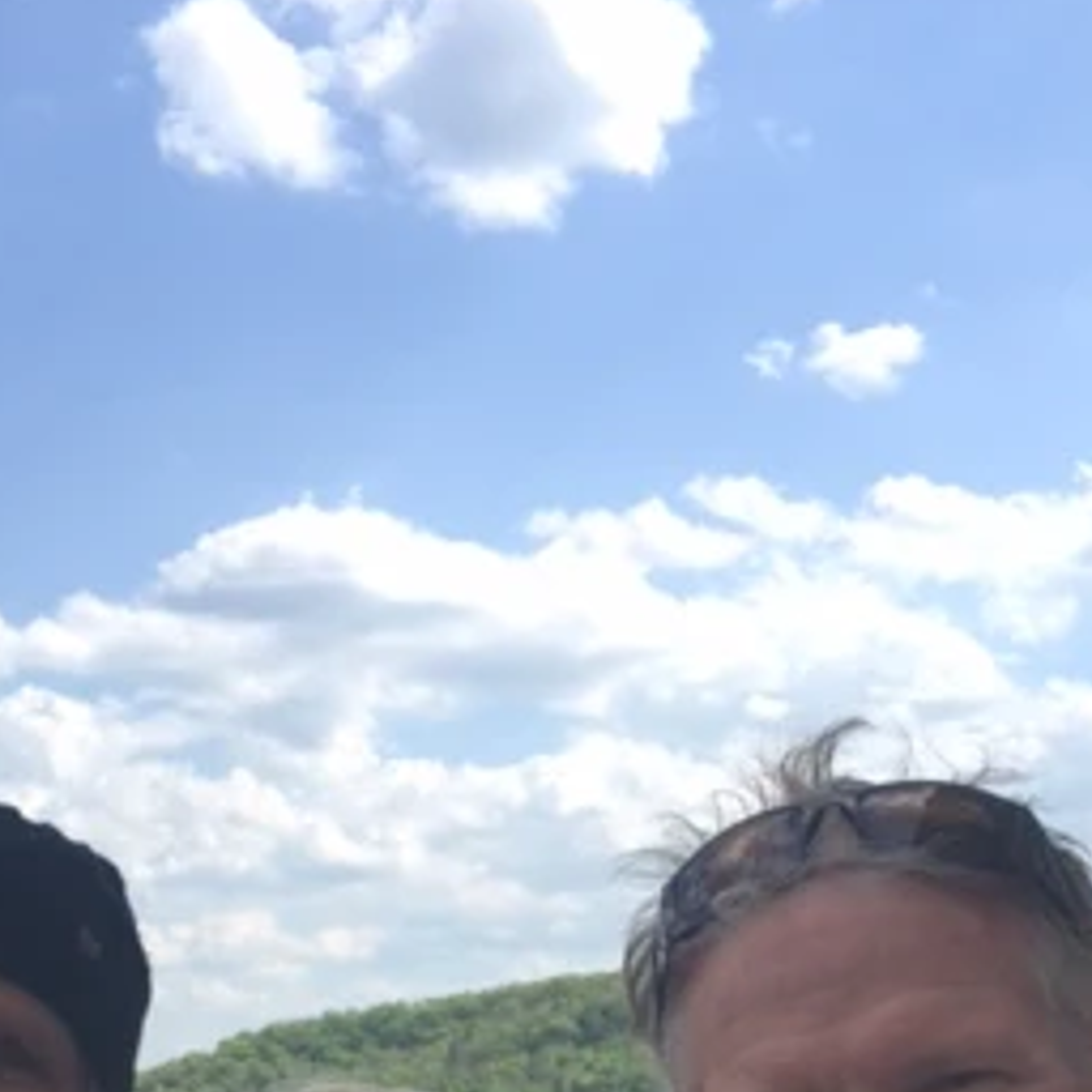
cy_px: 1335
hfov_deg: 26.6
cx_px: 294
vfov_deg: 24.2
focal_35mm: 64
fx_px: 2284
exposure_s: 1/1364
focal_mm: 4.15
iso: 32
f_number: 2.2
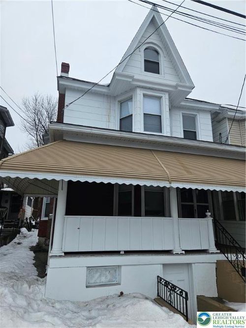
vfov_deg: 73.9
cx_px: 123
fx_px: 218
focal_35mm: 23
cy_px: 164
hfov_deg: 58.9
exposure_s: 1/2000
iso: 32
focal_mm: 5.4
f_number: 1.8
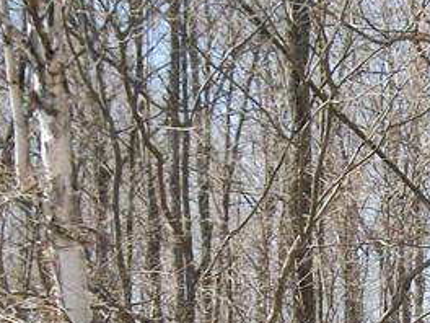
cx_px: 511
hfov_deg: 15.3
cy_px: 424
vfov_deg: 11.6
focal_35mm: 124
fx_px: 1540
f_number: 8.8
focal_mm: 5.7
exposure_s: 1/80
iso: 80
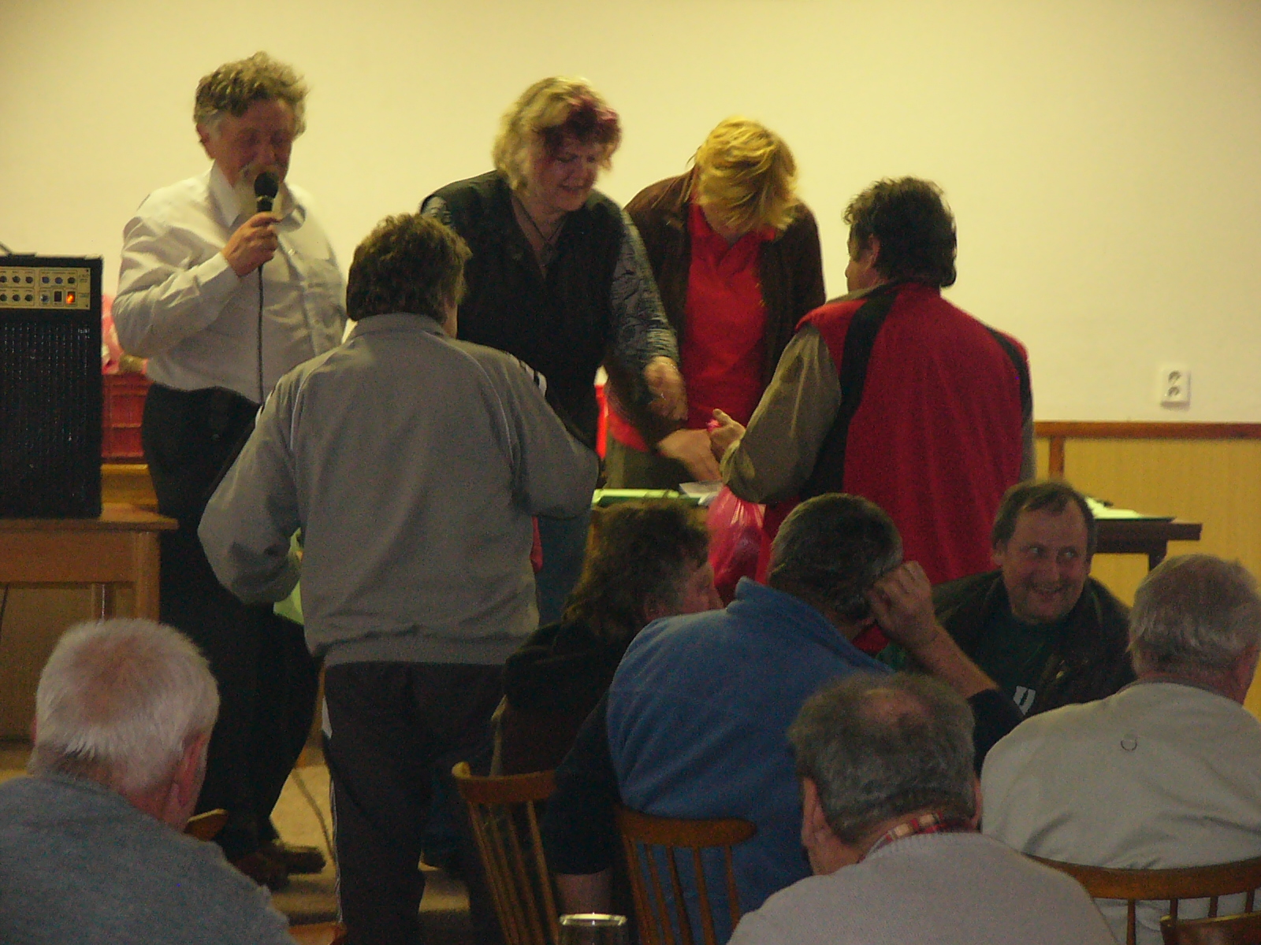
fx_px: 5064
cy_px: 472
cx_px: 630
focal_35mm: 139
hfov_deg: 14.2
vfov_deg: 10.7
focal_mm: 18.3
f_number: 2.8
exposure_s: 1/30
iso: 200
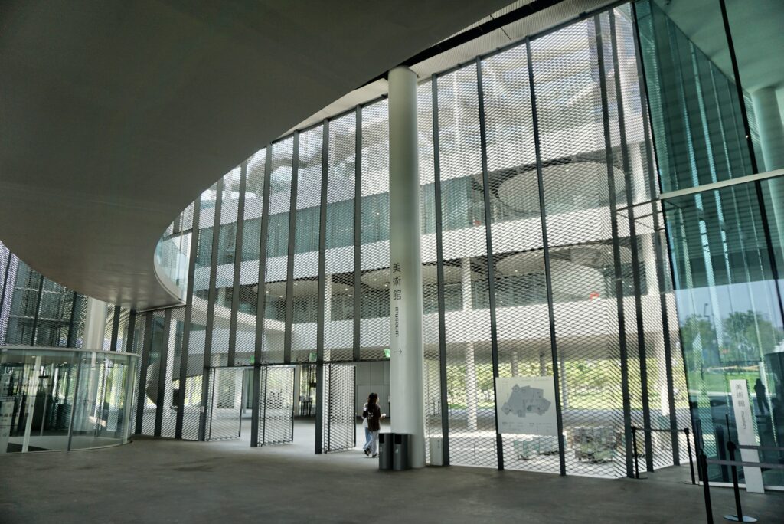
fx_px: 523
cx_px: 392
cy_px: 262
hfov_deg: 73.7
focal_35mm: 24
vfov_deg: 53.2
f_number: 4
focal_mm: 16
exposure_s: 1/160
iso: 100
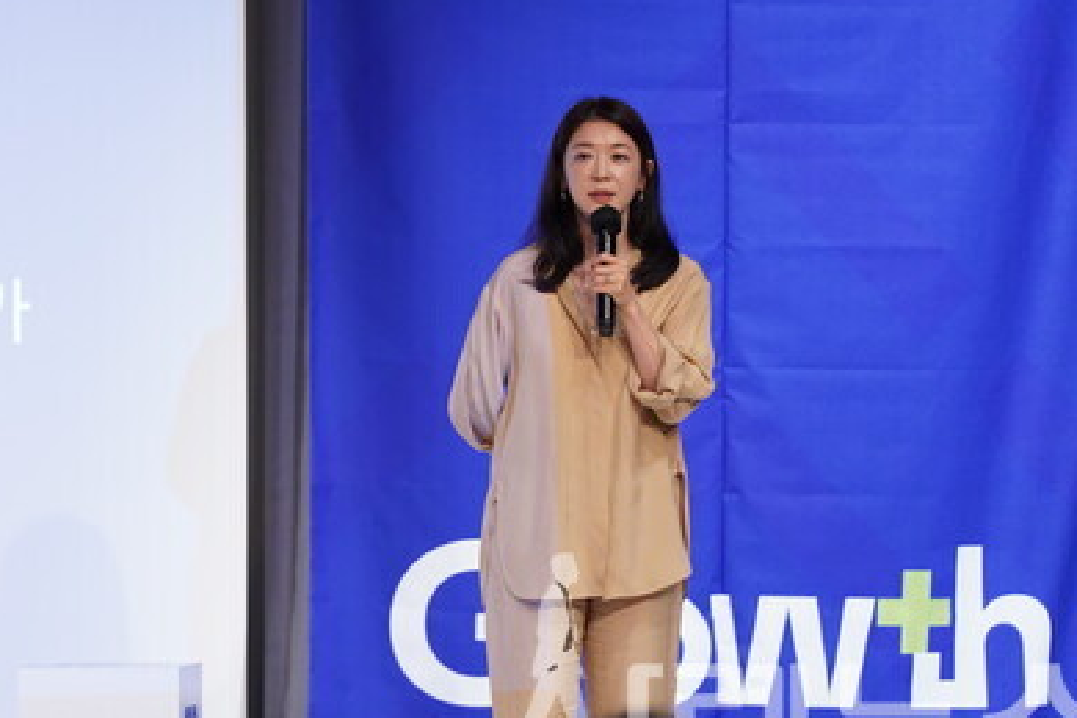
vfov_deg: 4.5
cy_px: 282
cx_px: 326
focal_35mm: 308
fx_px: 9214
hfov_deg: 6.7
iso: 4000
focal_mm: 200
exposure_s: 1/200
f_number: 2.8
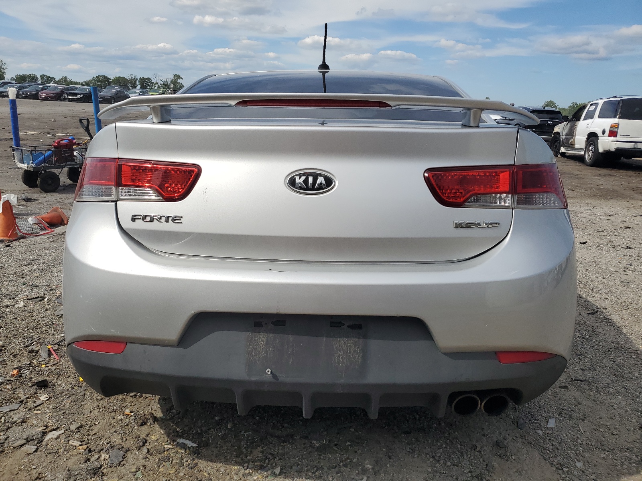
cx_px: 321
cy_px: 240
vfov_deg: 53.1
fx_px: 482
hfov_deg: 67.3
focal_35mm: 26
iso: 50
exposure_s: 1/5000
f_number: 1.5
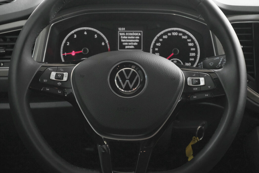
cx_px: 130
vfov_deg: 20.0
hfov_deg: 29.7
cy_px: 86
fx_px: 489
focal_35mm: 68
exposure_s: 1/100
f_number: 6.4
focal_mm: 45
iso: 3200
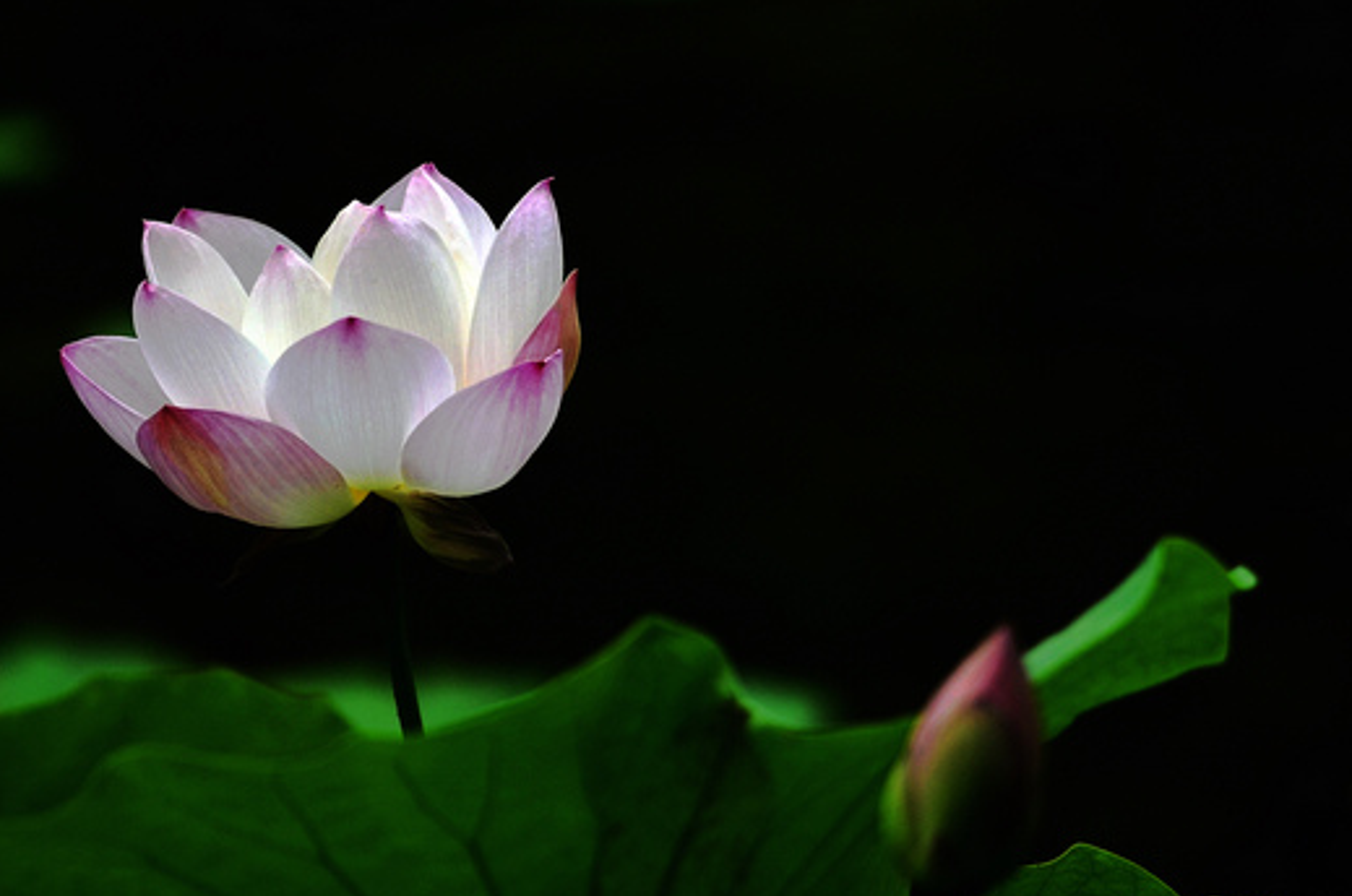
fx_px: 16644
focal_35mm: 444
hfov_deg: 4.7
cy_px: 232
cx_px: 974
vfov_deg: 3.1
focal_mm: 150
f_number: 2.8
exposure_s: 1/2000
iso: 200
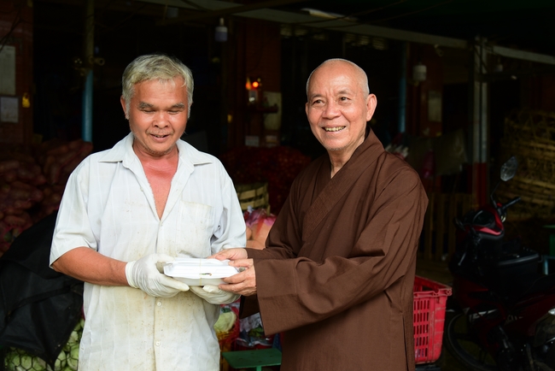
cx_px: 278
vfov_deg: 30.5
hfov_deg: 44.5
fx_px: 679
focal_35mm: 44
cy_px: 186
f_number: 4
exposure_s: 1/200
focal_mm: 44
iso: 320
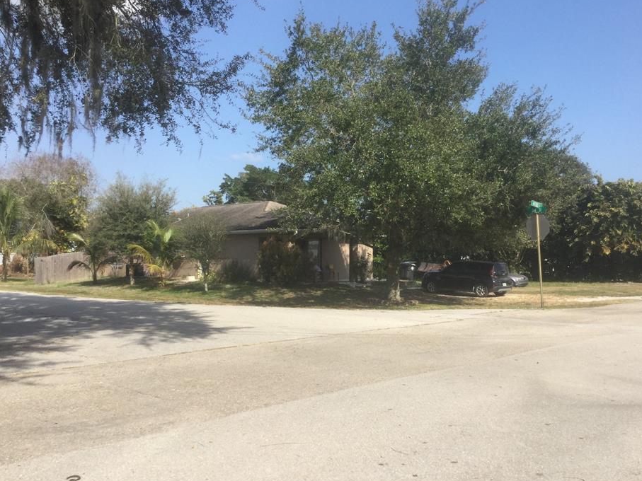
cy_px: 264
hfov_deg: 52.6
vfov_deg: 40.6
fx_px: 649
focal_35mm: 35
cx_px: 339
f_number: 2.4
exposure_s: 1/1045
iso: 25
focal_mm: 3.3
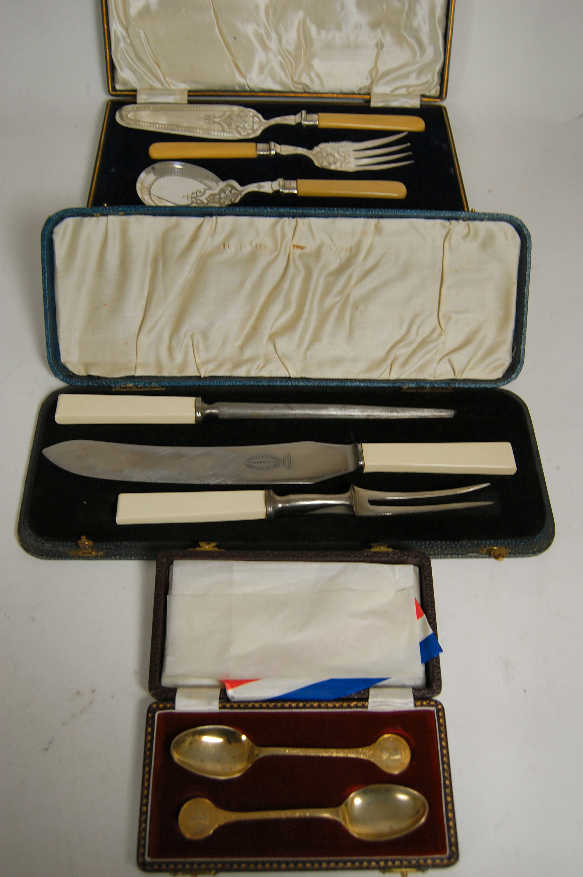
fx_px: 803
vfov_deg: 57.3
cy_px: 438
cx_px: 292
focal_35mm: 33
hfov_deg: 39.9
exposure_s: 1/100
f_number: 5
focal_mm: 22
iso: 400
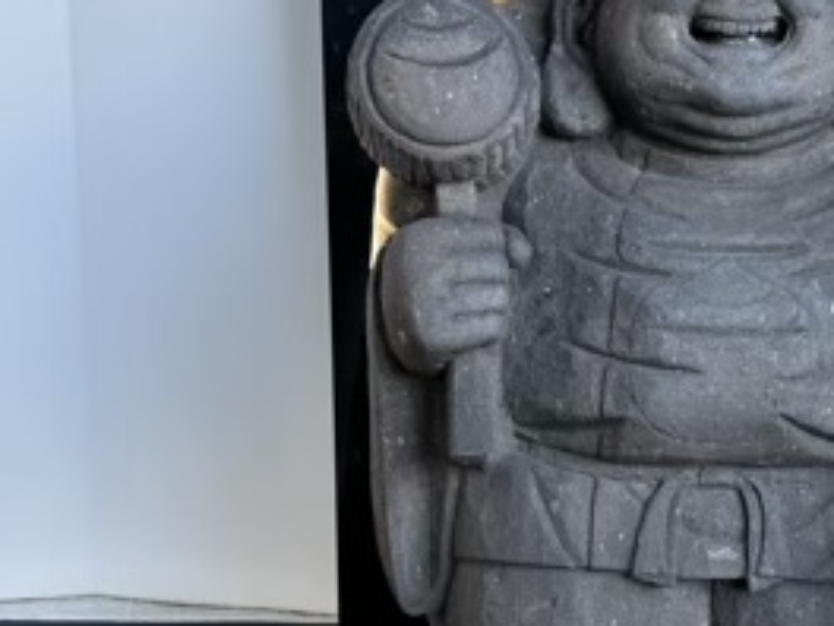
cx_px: 651
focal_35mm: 69
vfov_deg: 21.2
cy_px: 416
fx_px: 1662
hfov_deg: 27.7
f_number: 1.6
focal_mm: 5.96
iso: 80
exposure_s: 1/121
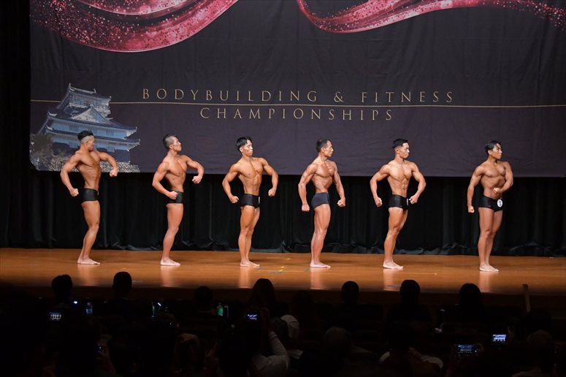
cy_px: 188
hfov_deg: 17.5
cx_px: 283
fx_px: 1839
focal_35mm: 117
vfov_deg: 11.7
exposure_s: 1/400
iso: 5000
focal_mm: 78
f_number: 5.6
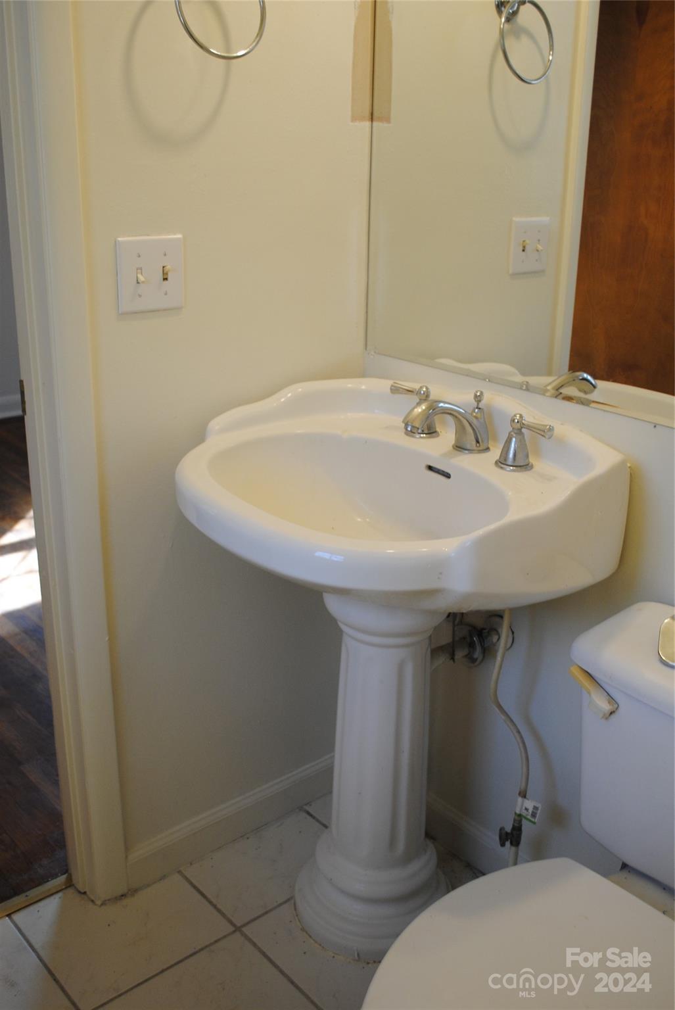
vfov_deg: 53.1
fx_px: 1010
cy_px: 505
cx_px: 338
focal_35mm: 36
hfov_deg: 36.9
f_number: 4
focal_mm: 24
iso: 220
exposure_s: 1/30
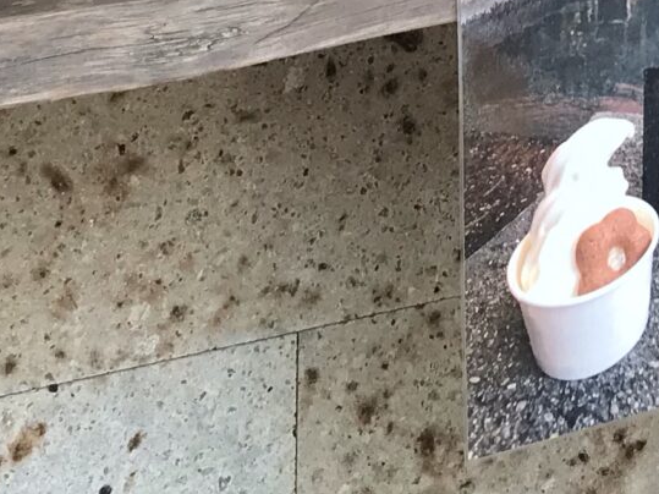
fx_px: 2531
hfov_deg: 14.7
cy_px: -561
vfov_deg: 10.1
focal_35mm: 133
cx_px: 560
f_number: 1.8
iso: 20
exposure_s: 1/127
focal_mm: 3.99
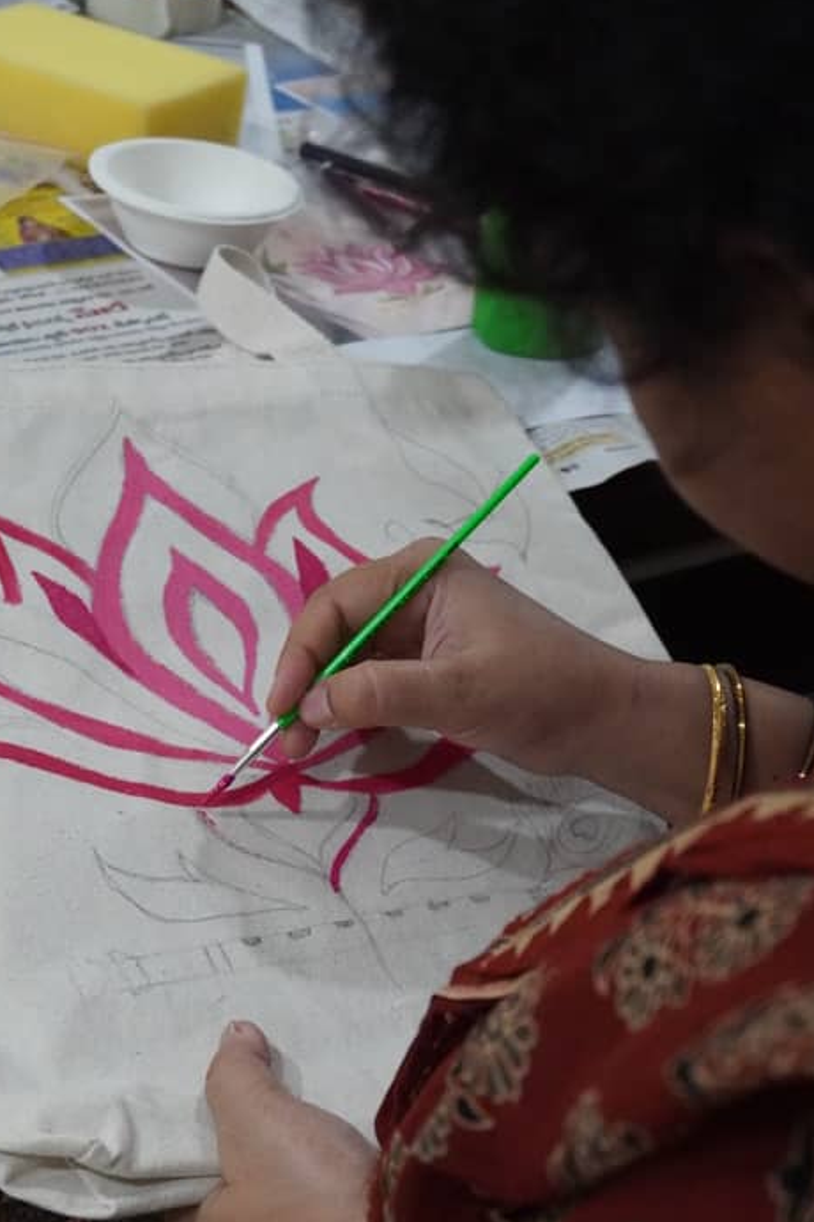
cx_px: 299
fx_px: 2408
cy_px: 694
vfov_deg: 28.4
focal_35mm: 71
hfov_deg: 19.2
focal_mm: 32
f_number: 5
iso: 5000
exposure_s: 1/160
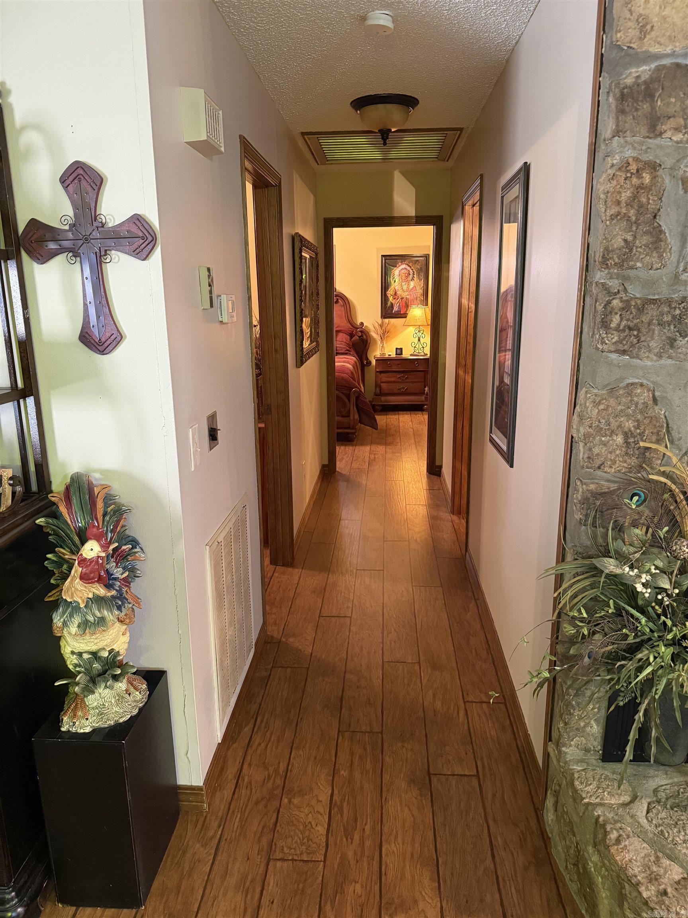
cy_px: 459
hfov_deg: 56.8
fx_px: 636
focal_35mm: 24
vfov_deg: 71.6
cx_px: 344
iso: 800
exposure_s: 1/60
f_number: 1.78
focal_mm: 6.76
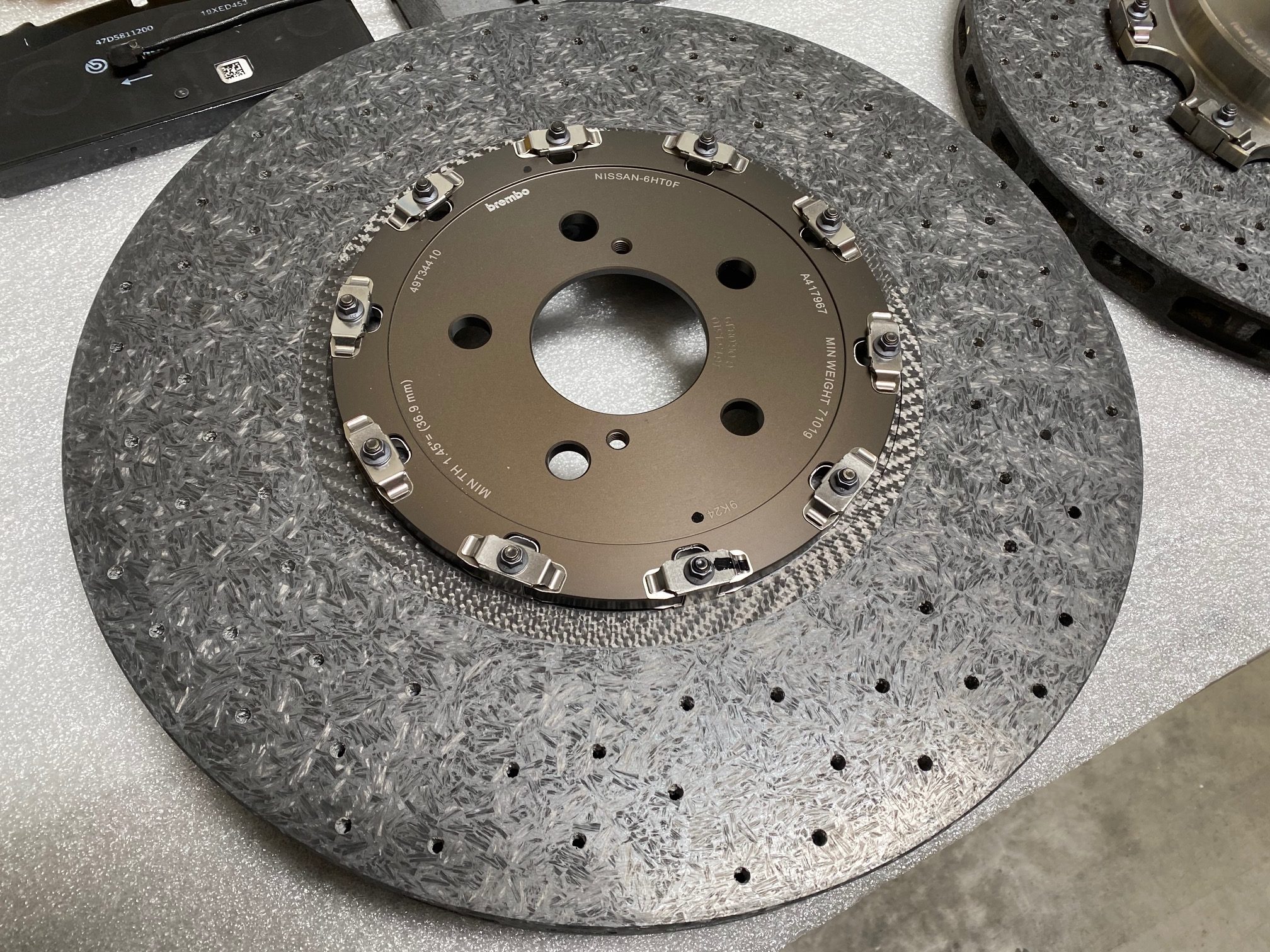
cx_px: 635
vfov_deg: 53.1
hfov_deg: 67.3
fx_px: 954
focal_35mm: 26
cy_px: 476
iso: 100
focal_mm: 4.25
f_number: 1.8
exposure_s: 1/121
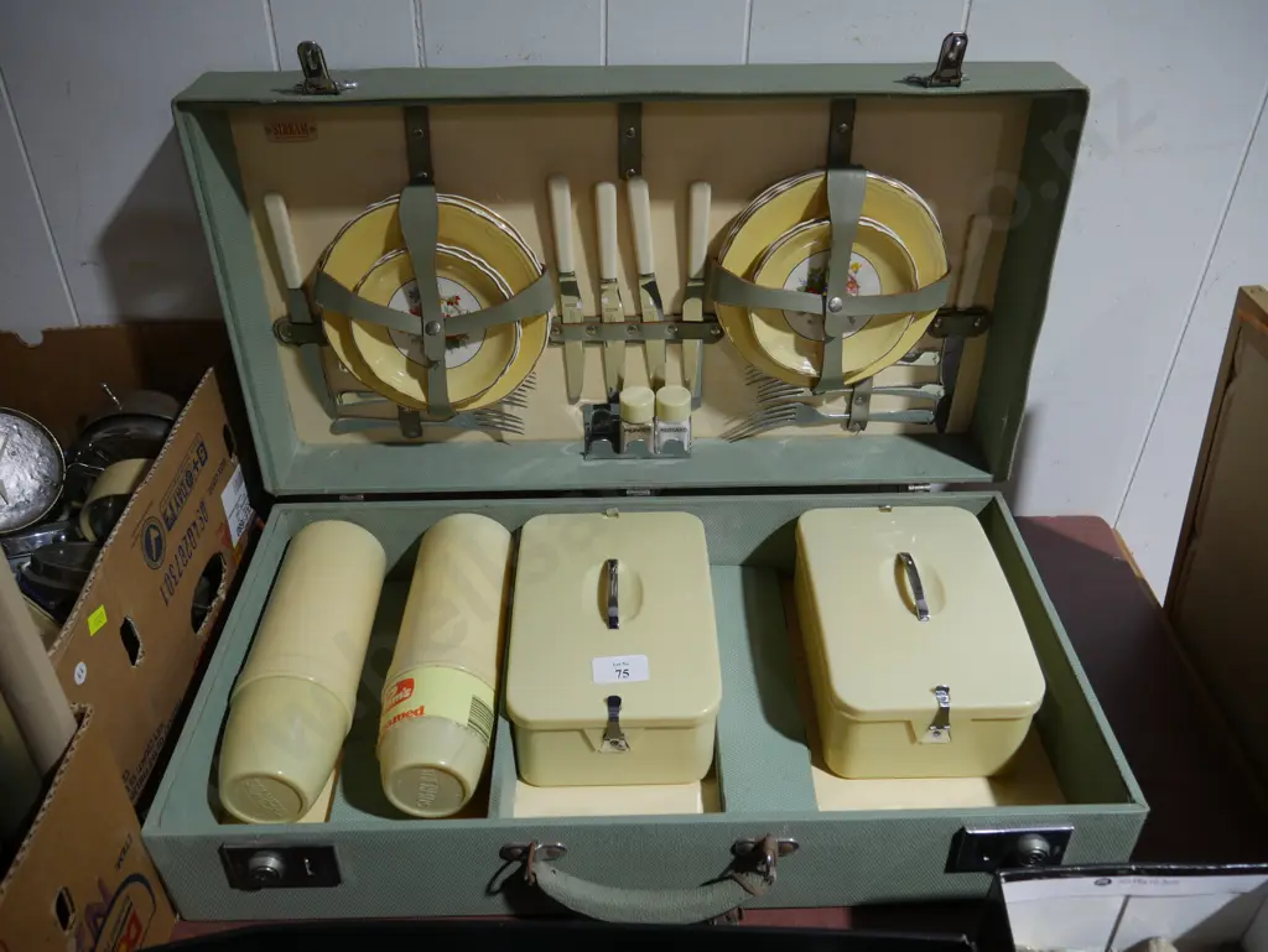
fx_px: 1026
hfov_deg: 63.4
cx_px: 634
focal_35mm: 28
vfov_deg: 49.8
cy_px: 476
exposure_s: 1/60
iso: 250
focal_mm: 14
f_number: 3.5
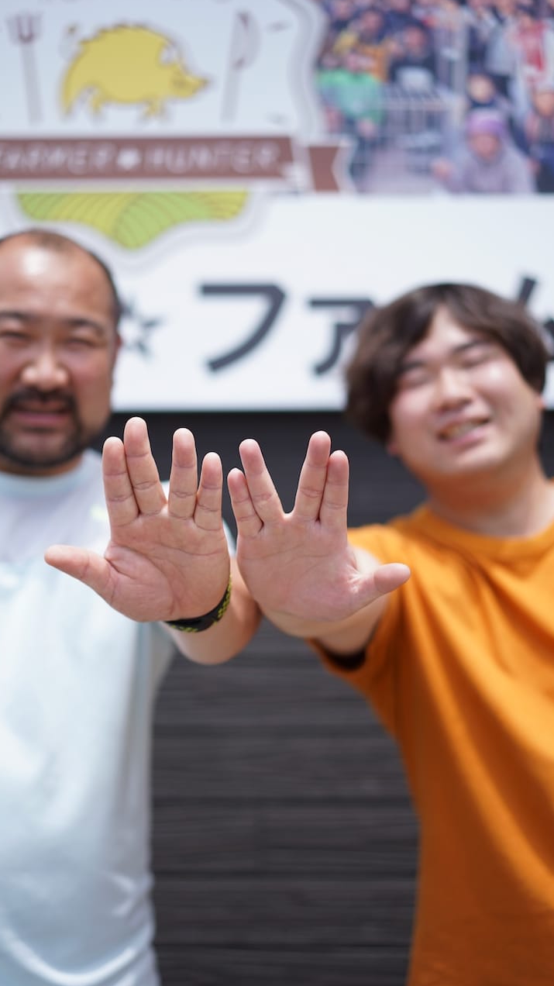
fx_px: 1515
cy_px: 491
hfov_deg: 20.7
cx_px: 250
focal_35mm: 58
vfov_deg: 36.0
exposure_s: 1/2500
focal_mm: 55
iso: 125
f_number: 1.8
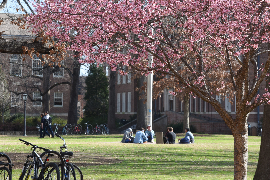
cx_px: 135
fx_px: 1050
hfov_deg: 14.6
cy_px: 90
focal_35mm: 140
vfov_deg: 9.8
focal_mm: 140
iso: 500
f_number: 10
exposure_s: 1/250
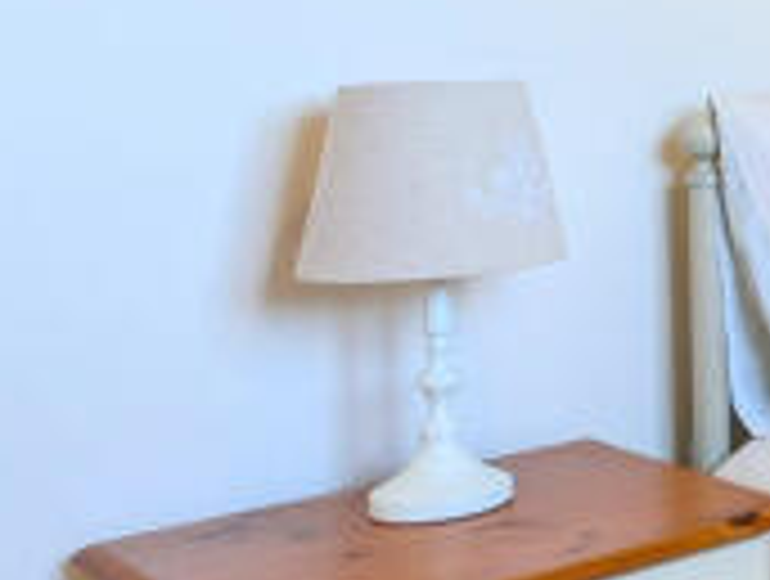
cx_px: 1454
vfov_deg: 20.1
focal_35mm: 72
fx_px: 1605
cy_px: 52
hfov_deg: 19.1
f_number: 1.95
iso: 39
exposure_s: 1/33.5
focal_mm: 2.23
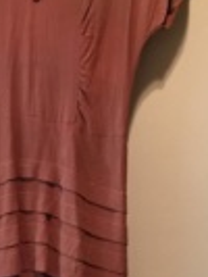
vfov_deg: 22.2
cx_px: 37
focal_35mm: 87
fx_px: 696
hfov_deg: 16.9
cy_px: 223
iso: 200
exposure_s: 1/30
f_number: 2.2
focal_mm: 4.15
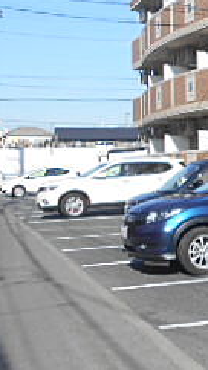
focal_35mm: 75
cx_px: 387
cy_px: 176
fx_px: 736
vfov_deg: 28.2
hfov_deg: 14.1
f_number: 3.2
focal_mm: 4.6
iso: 80
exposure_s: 1/800
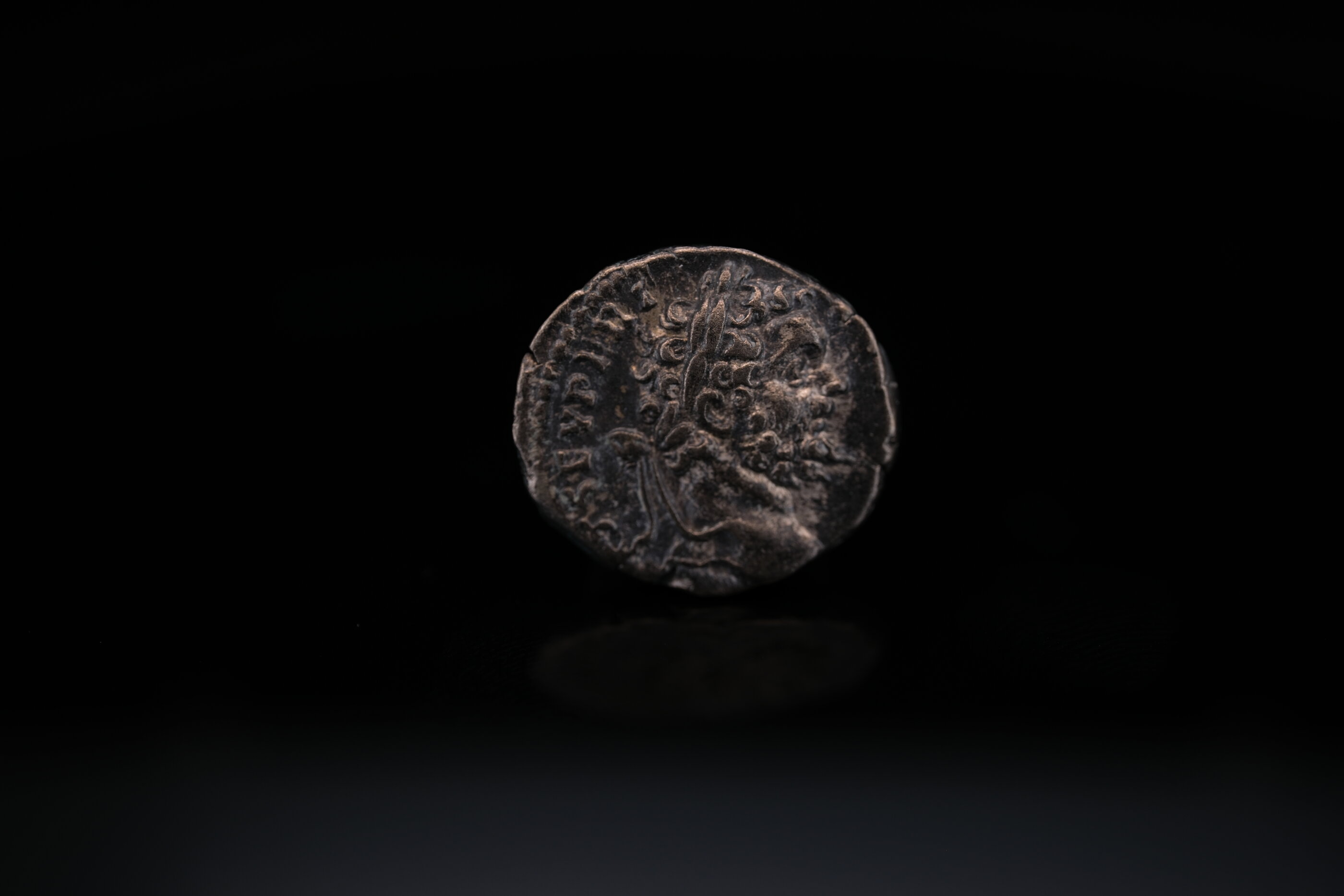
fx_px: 1680
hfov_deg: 43.6
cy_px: 448
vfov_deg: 29.9
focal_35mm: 45
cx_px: 672
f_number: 4
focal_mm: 30
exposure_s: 1/180
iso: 64
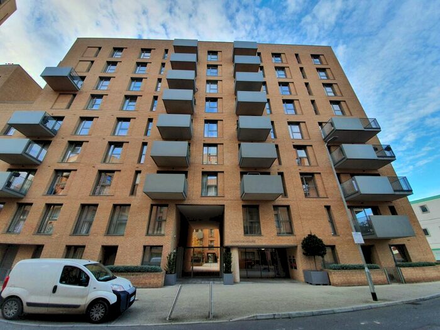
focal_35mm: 13
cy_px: 165
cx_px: 220
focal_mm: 1.8
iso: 50
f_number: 2.2
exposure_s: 1/155
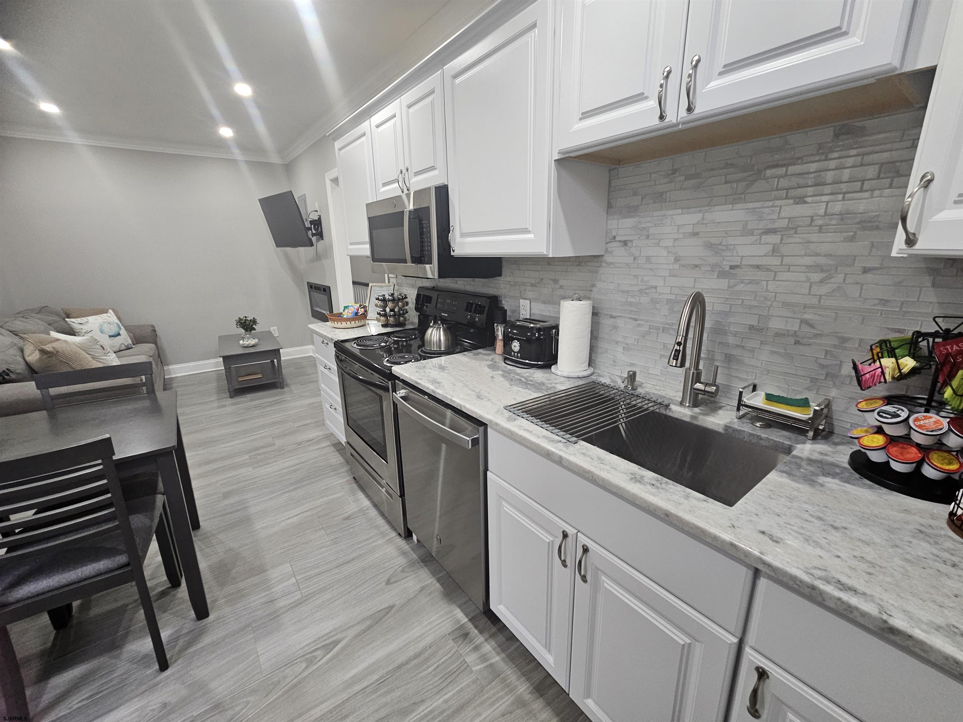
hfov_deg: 106.2
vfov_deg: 89.9
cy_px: 361
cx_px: 482
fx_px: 362
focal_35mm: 13
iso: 250
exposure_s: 1/60
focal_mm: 2.2
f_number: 2.2
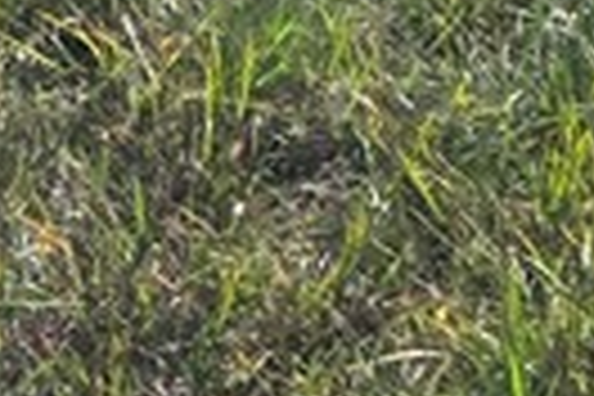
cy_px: -1224
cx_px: 306
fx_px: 3465
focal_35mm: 210
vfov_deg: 5.6
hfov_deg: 9.8
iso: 50
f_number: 1.5
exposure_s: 1/6579
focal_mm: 5.7
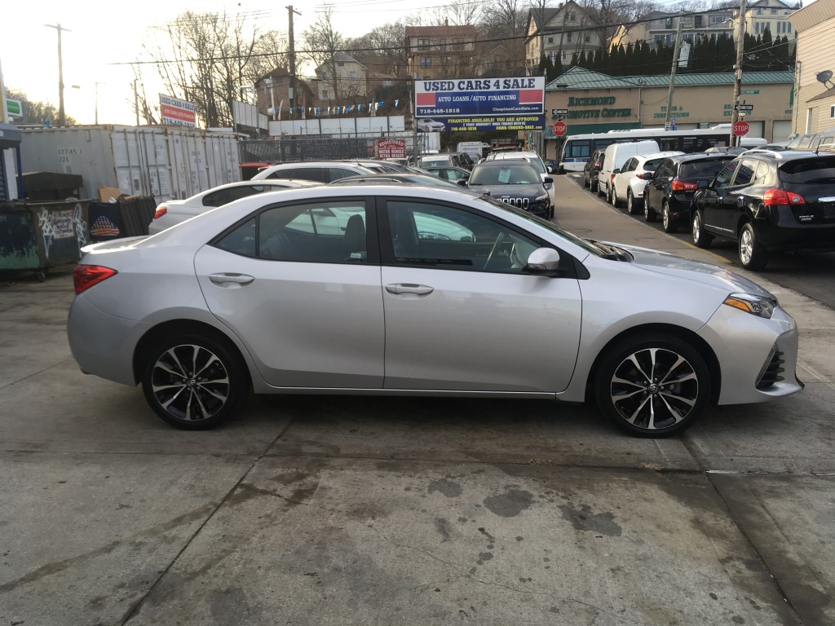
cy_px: 313
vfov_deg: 48.2
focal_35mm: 29
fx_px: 700
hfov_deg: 61.7
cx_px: 418
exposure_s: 1/122
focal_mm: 4.15
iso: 25
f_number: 2.2
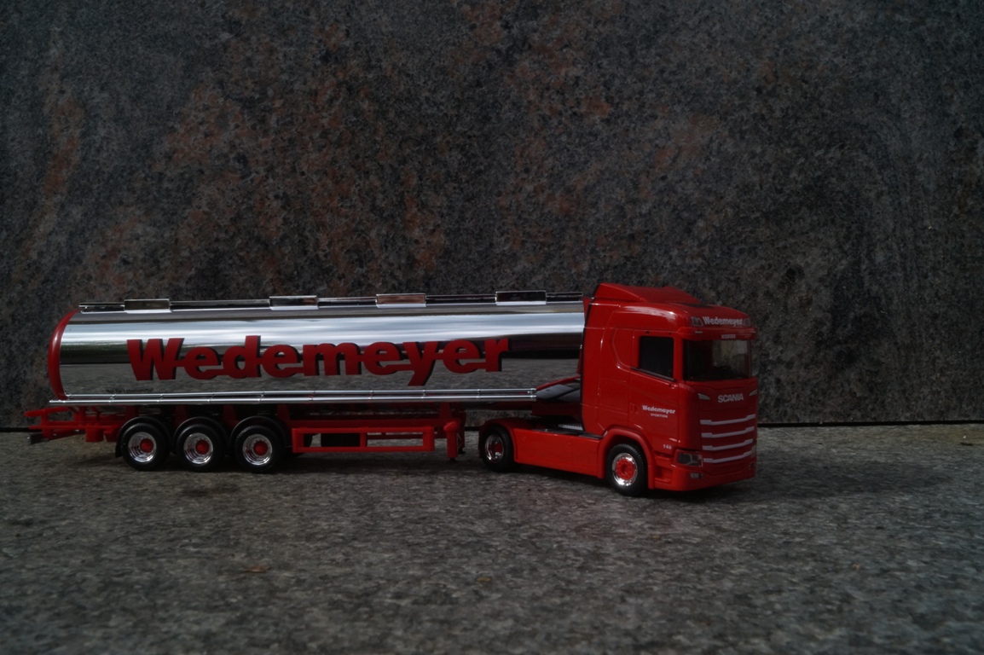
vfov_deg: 43.6
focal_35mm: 30
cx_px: 492
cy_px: 328
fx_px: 819
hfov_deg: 62.0
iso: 640
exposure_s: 1/60
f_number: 22
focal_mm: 20
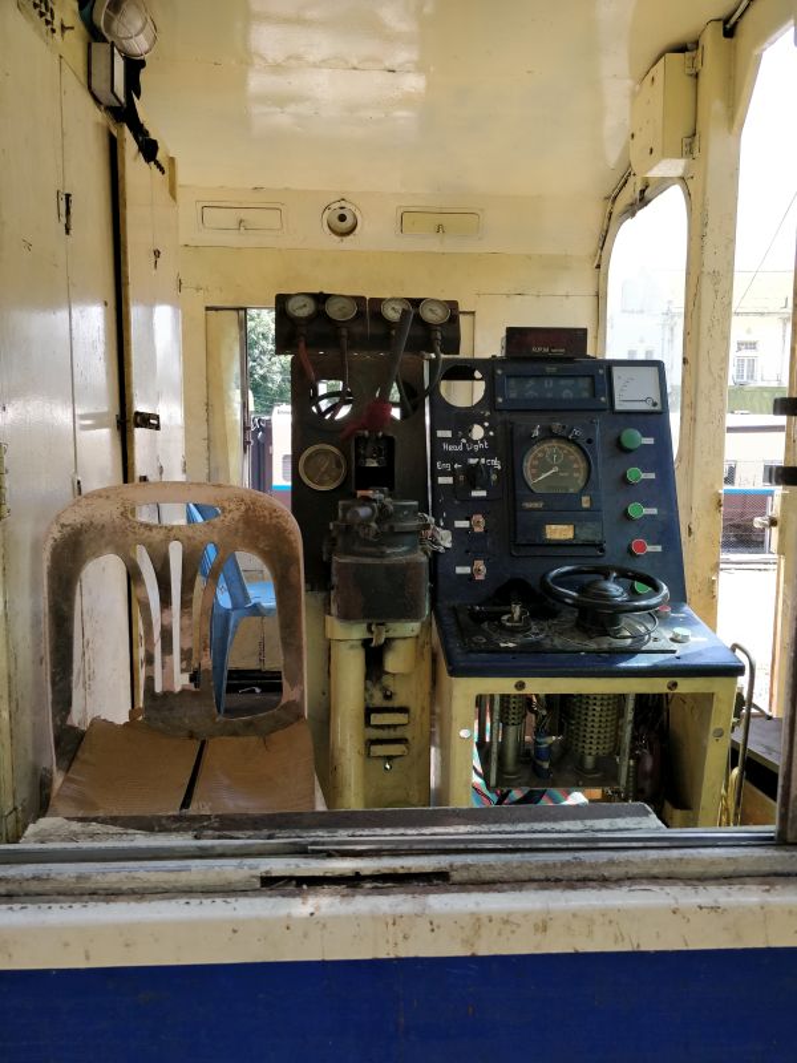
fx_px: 737
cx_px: 398
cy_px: 532
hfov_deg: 56.8
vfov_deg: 71.6
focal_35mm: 24
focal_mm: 4.1
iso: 320
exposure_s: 1/294
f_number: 1.7
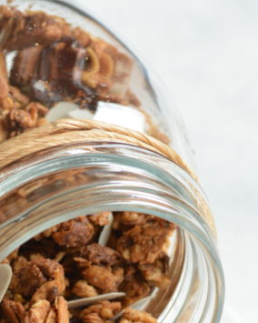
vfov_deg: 4.5
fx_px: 4069
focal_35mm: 426
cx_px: 27
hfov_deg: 3.6
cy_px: 414
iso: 200
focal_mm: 105
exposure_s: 1/40
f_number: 7.1
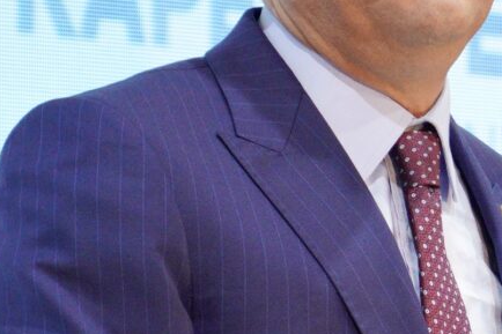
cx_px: 780
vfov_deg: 2.2
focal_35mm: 620
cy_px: 374
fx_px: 8642
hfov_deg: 3.3
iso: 800
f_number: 2.8
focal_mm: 70
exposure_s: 1/160
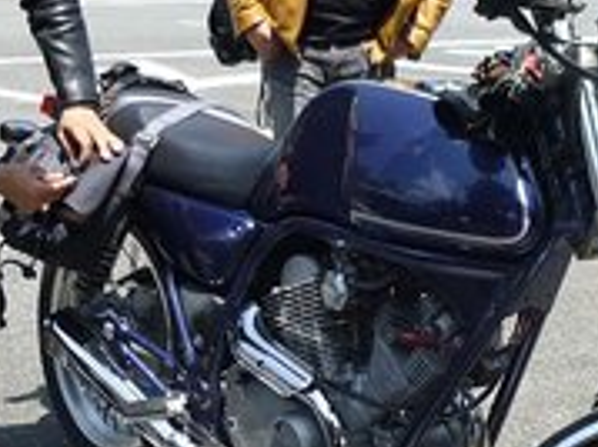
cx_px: 464
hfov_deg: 33.5
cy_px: 337
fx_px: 967
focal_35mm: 56
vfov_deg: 25.7
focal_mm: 4.5
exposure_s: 1/640
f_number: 3.1
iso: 100
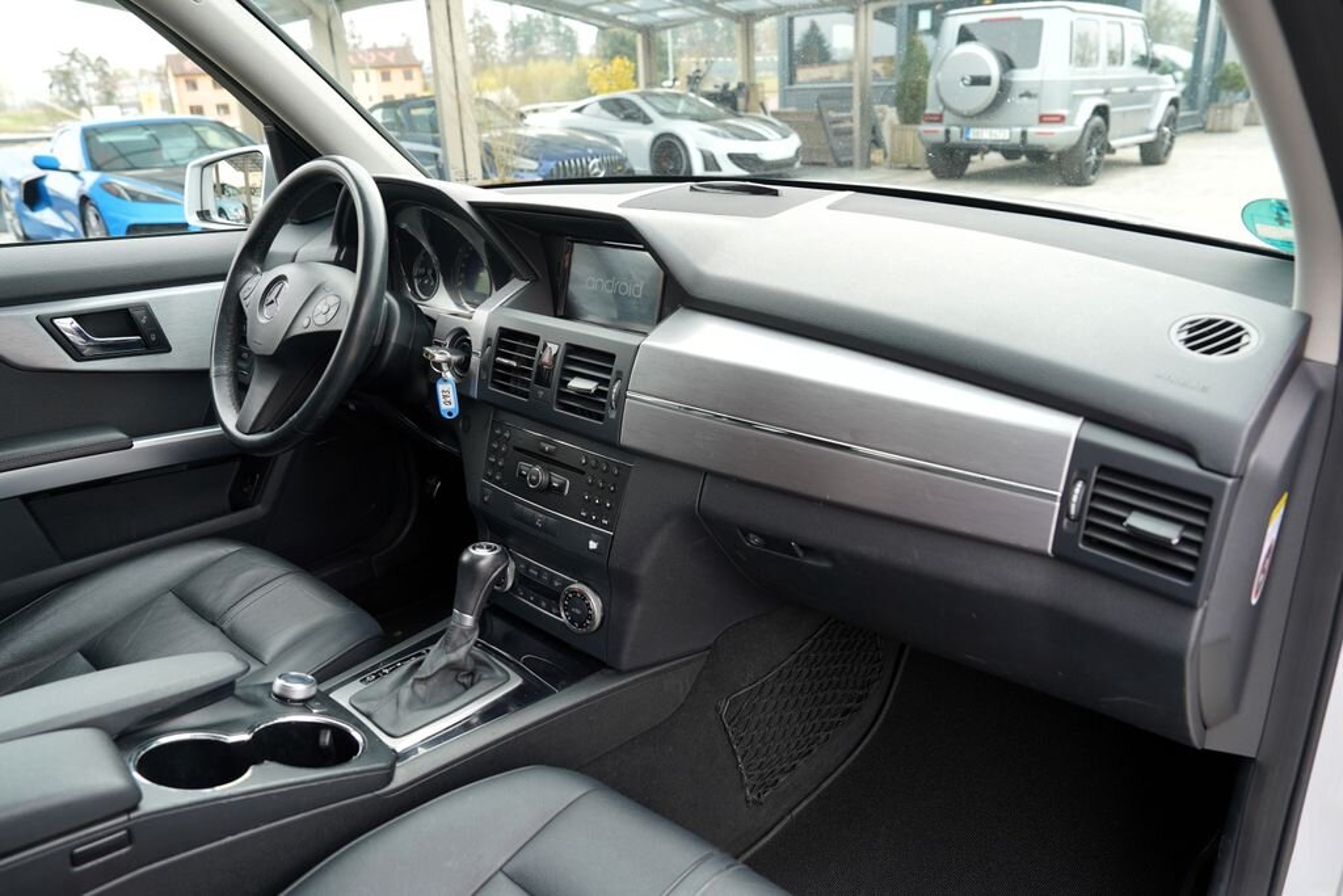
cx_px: 672
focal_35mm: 24
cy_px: 448
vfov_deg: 53.1
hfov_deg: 73.7
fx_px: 895
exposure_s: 1/80
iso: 100
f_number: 4.5
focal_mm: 24
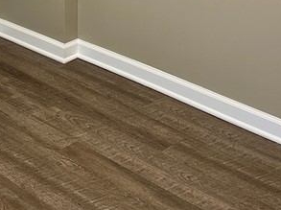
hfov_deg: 23.3
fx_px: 681
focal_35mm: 84
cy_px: -118
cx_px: 131
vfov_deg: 15.9
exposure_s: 1/60
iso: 200
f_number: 1.78
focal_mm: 6.86
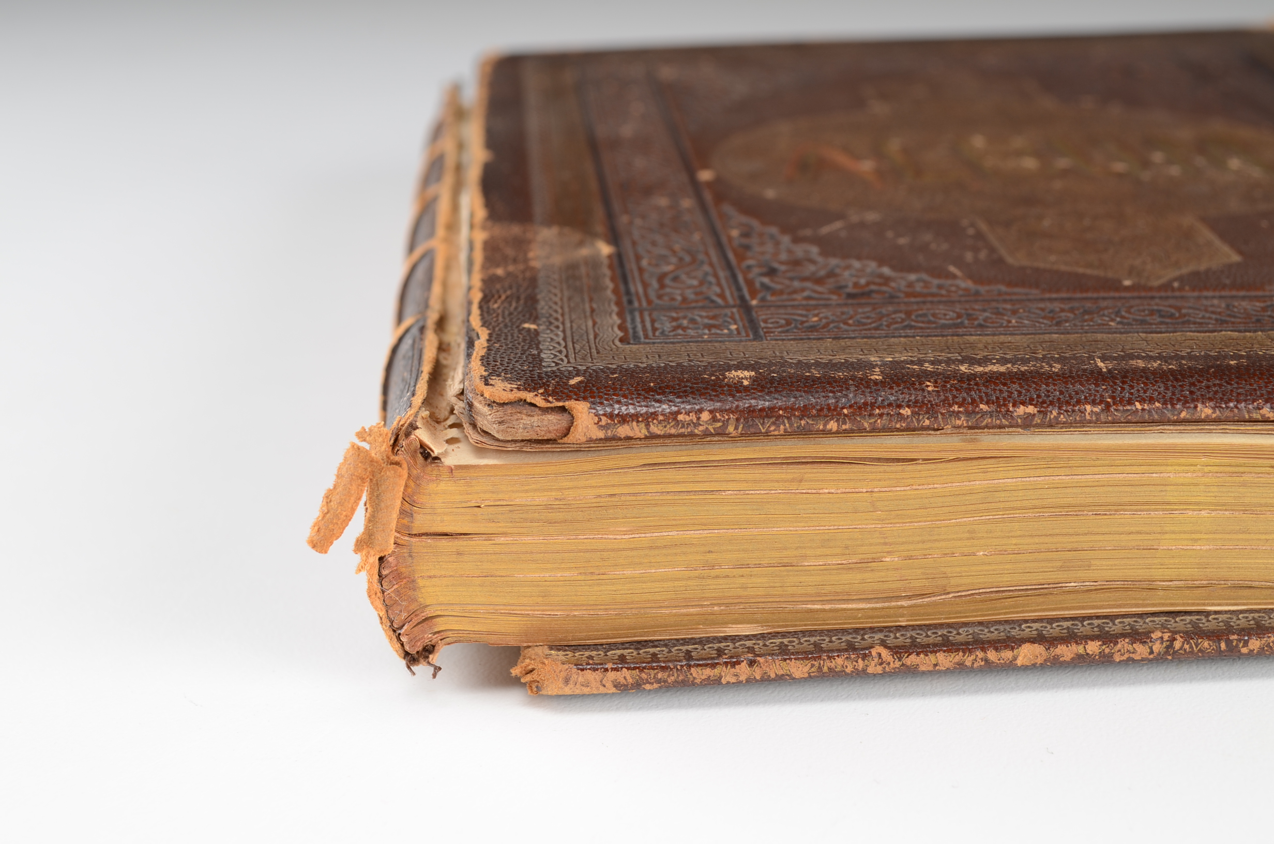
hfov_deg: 35.1
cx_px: 637
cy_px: 422
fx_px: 2013
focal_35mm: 57
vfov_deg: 23.7
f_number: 7.1
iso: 100
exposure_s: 1/100
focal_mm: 38
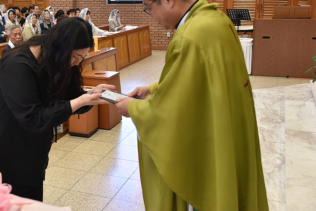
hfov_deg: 41.3
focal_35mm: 47
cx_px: 101
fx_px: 413
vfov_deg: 28.5
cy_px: 69
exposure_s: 1/125
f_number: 4.5
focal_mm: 34
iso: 2800
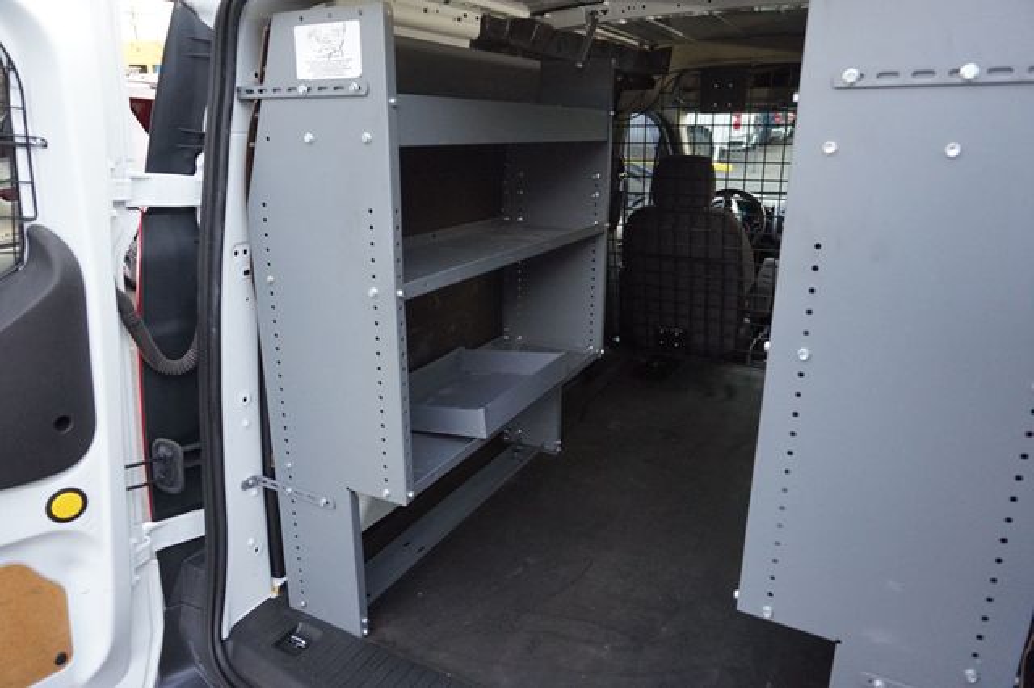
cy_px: 344
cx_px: 517
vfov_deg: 53.1
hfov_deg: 73.8
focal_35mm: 24
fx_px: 689
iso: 1250
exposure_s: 1/160
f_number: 4
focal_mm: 16
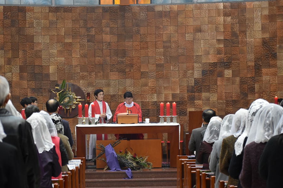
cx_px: 131
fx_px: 936
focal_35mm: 119
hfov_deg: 17.2
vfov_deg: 11.5
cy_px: 92
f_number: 4.5
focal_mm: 70
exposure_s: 1/60
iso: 1400
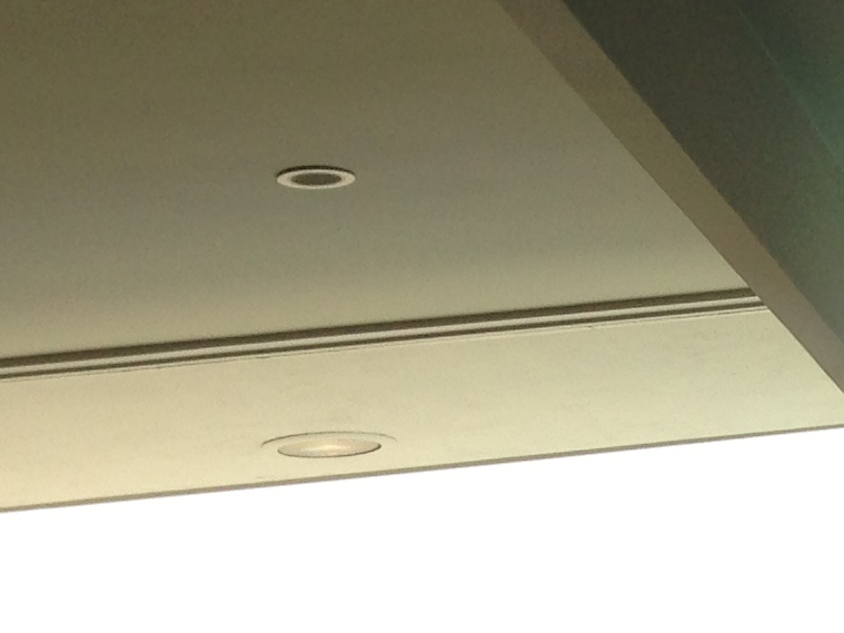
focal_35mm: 142
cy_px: 1076
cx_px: 1448
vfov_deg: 10.0
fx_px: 3462
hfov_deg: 12.8
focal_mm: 4.13
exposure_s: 1/253
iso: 50
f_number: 2.4
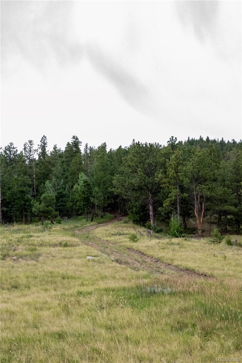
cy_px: 182
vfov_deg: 39.6
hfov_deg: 27.0
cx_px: 121
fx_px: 504
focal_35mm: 50
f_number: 16
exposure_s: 1/60
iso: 12800
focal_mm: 50
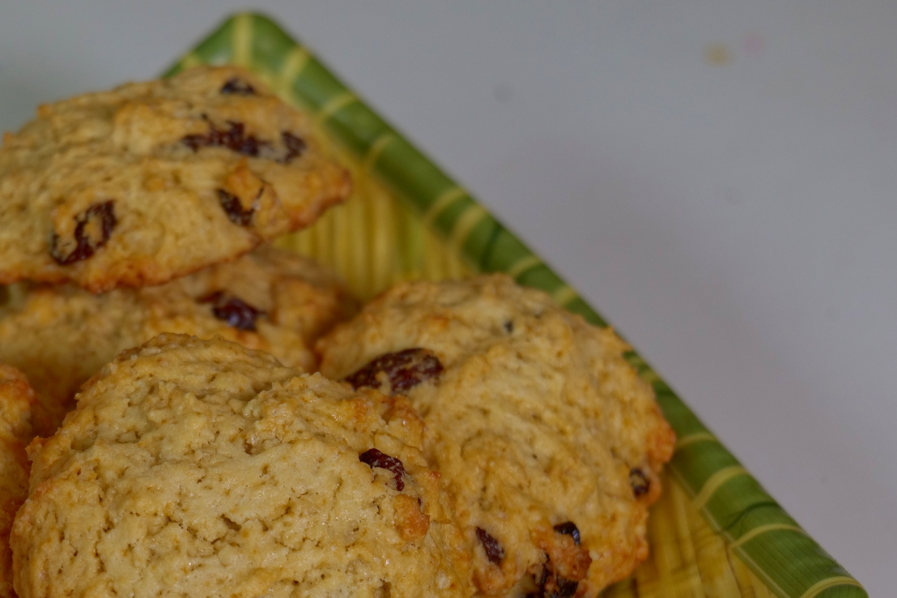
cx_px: 202
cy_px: 464
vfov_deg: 13.1
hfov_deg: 19.5
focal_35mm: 104
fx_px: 2590
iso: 500
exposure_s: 1/80
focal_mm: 60
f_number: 5.6
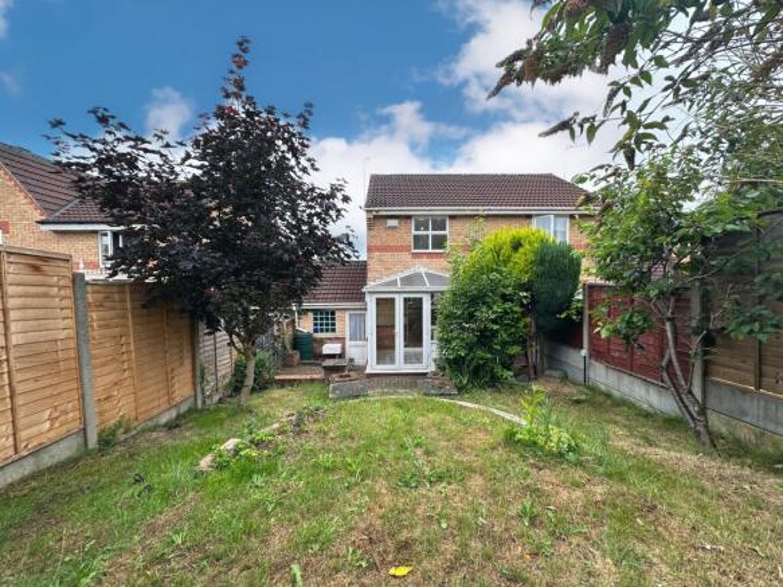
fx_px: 317
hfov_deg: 102.1
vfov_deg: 85.7
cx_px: 392
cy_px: 294
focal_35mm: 14
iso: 40
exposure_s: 1/226
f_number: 2.2
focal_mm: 2.22
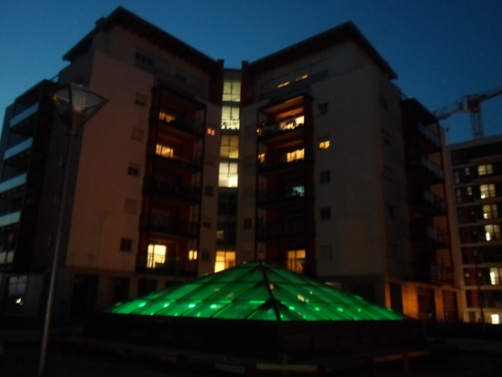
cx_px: 251
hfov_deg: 61.7
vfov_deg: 48.2
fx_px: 421
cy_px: 178
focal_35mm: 29
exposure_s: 1
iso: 640
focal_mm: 4.5
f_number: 2.5
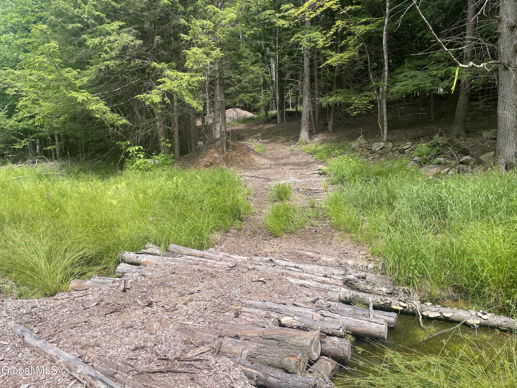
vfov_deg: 53.1
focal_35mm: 26
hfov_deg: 67.3
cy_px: 194
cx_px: 258
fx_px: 388
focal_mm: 4.2
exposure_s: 1/963
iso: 32
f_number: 1.6
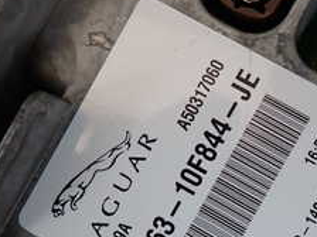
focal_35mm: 67
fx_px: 614
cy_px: 206
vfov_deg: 21.5
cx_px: 248
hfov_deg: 28.4
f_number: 2
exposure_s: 1/60
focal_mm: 4.5
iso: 160
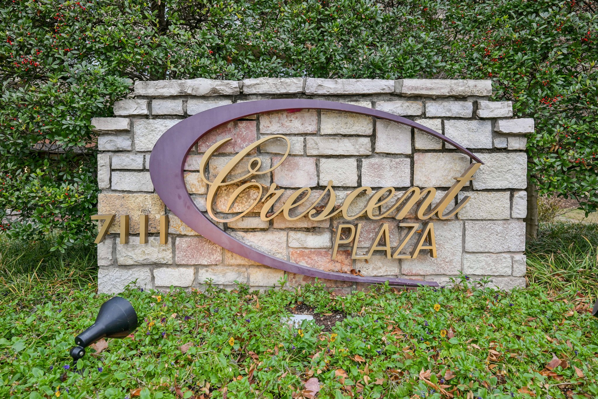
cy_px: 200
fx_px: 382
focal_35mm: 23
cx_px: 299
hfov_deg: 76.1
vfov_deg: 55.1
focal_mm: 23
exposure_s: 1/160
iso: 400
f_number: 7.1
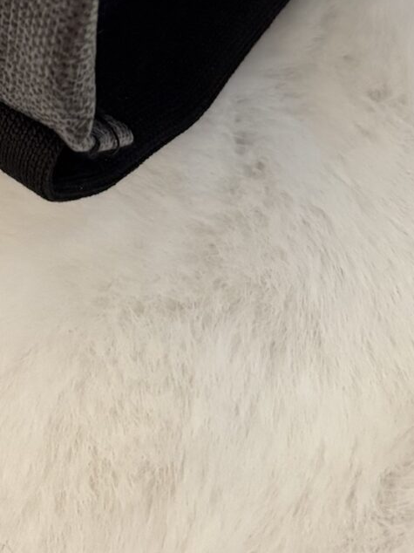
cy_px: -312
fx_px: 1675
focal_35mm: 105
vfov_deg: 16.7
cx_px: -14
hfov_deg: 13.9
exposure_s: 1/60
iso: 250
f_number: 1.6
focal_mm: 5.96
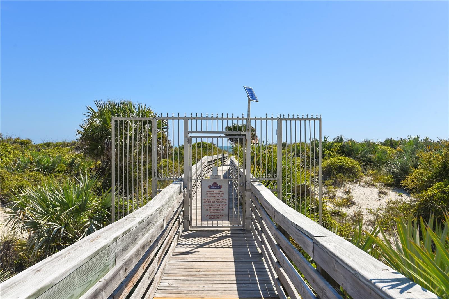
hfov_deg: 54.4
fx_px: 437
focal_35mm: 35
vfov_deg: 37.9
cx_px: 224
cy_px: 150
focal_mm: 35
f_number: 10
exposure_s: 1/500
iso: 160
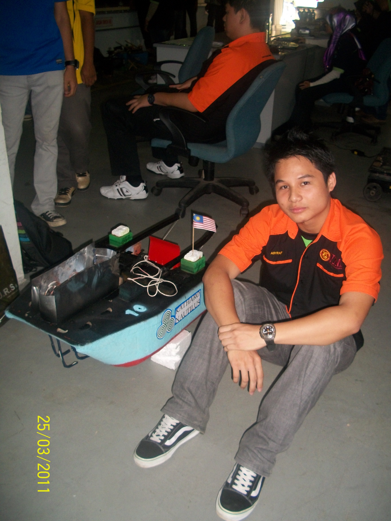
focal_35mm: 35
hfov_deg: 40.7
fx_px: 527
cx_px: 196
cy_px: 260
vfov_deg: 52.6
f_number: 3.1
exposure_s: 1/125
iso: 200
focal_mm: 6.3
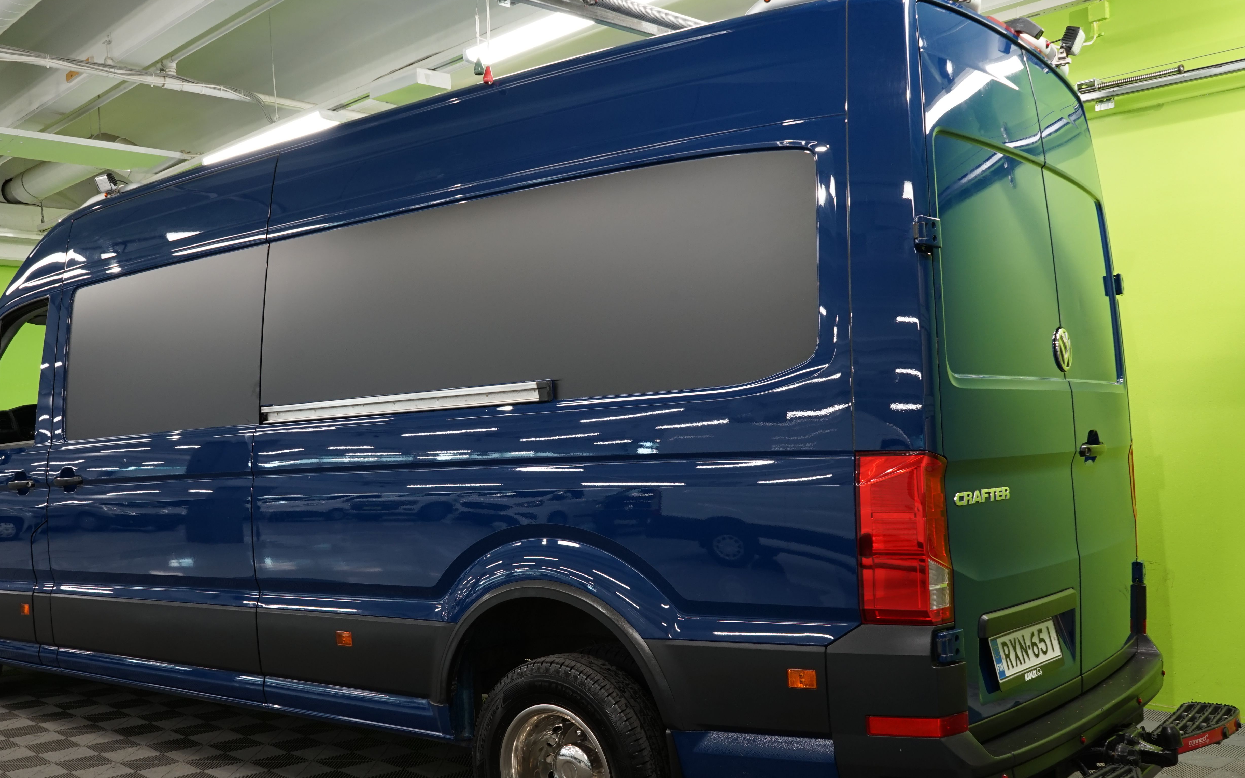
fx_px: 1188
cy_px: 440
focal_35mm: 35
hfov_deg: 55.3
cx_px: 584
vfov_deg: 36.2
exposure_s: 1/10
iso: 500
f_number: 11
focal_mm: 28
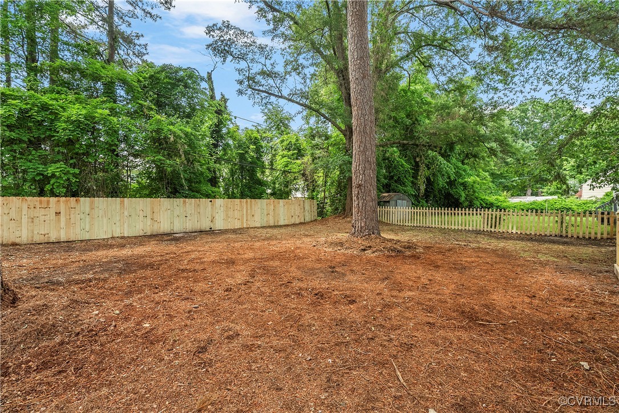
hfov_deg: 96.7
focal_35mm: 16
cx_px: 310
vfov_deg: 73.8
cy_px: 206
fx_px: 275
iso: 800
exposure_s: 1/60
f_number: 8
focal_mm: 16
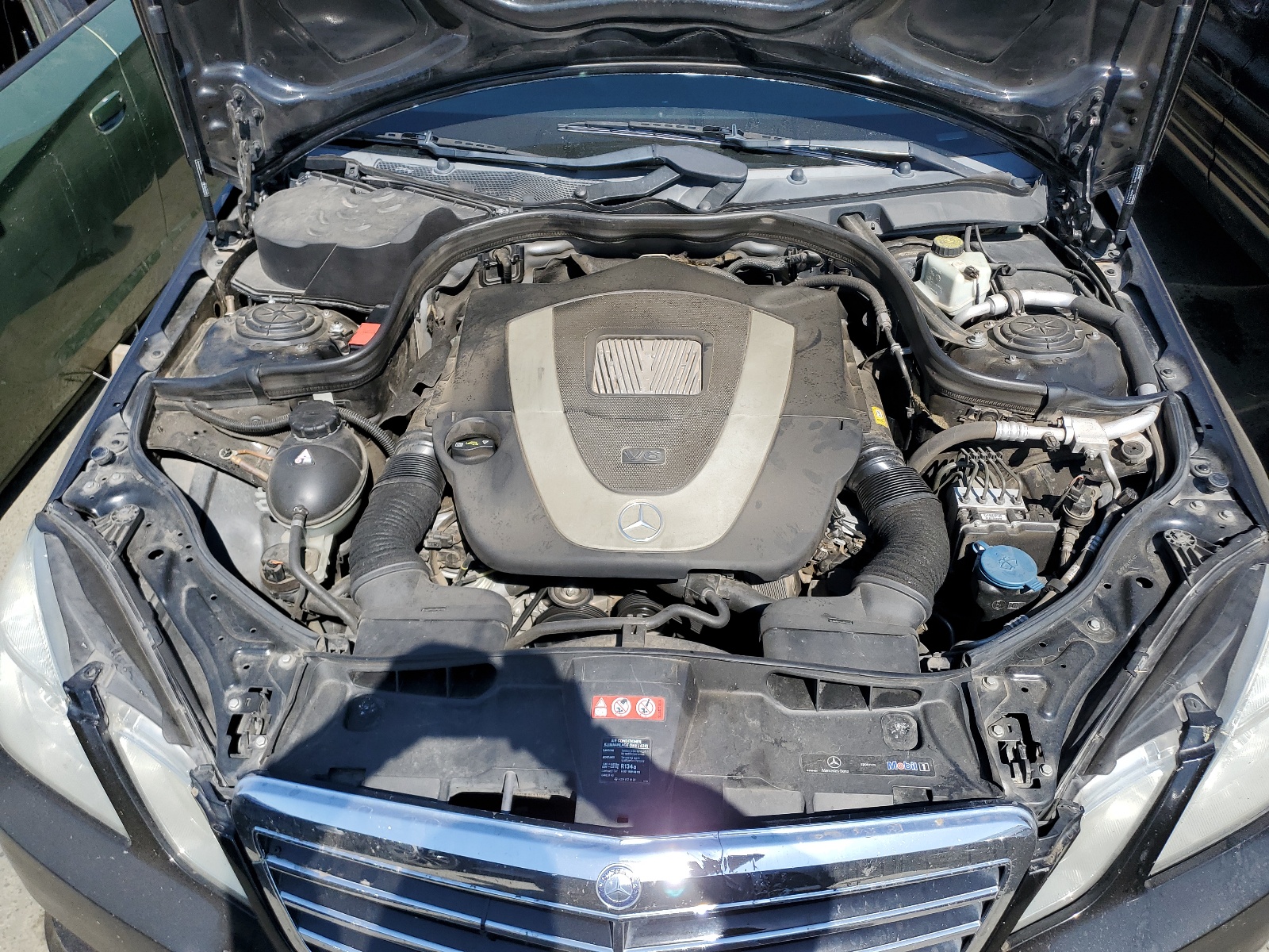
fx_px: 953
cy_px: 476
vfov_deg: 53.1
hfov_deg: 67.3
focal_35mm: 26
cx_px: 634
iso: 50
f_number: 1.5
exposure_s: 1/2500
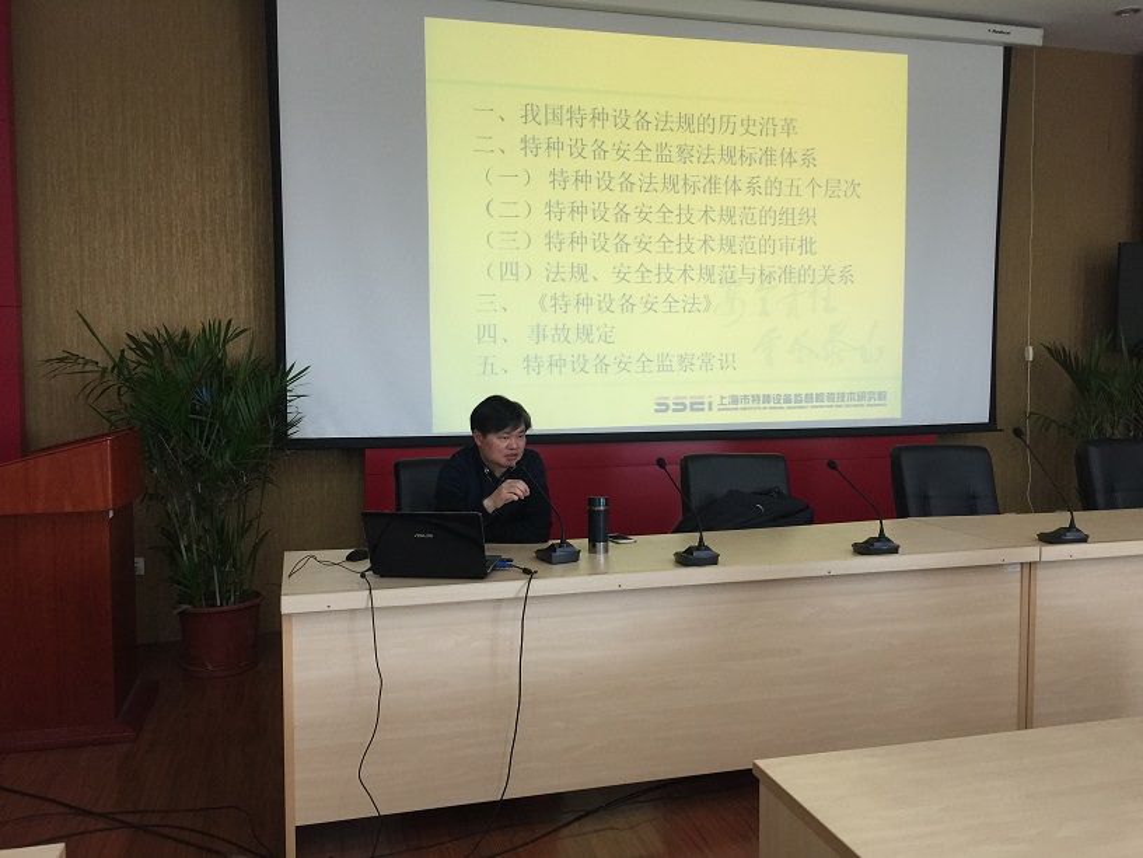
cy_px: 429
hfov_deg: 61.7
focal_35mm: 29
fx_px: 958
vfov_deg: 48.2
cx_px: 572
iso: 64
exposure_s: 1/17
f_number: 2.2
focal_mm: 4.15
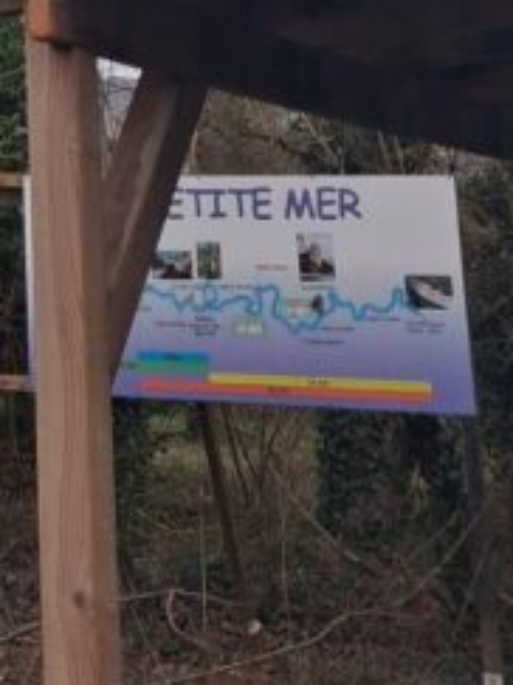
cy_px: -507
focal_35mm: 111
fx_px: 2195
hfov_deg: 12.3
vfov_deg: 15.5
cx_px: -392
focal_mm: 4
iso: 25
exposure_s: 1/100
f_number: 1.8
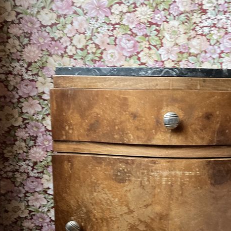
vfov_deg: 30.5
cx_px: 148
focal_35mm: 53
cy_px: 215
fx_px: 400
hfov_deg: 32.0
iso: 400
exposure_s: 1/31
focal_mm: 3.99
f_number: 1.8
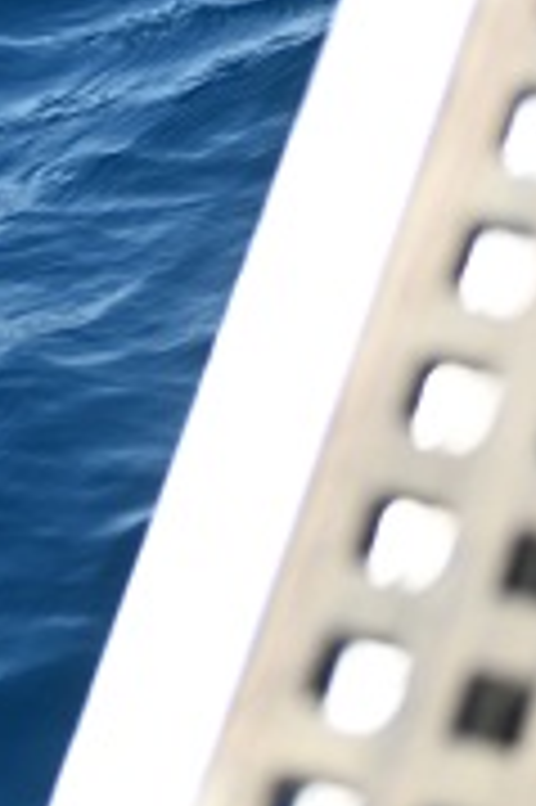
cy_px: -1072
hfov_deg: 3.4
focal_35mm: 391
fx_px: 8749
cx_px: -939
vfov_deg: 5.1
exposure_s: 1/400
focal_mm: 70
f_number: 4.5
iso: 100
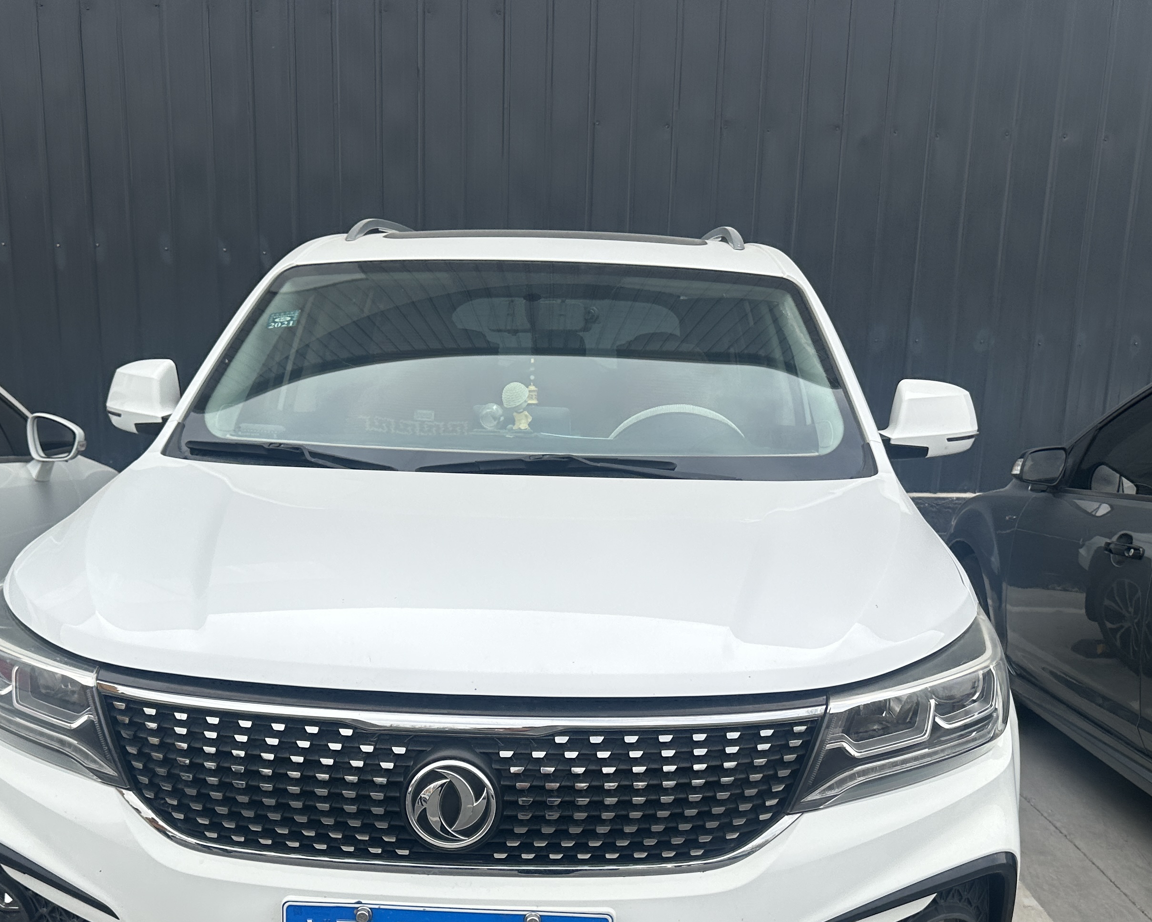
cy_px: 709
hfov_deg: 46.8
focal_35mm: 39
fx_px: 1330
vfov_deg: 37.2
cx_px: 533
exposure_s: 1/2252
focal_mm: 6.86
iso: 80
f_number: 1.78
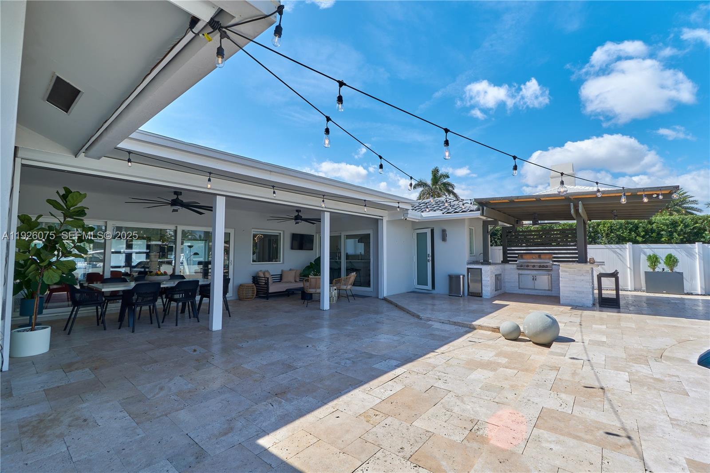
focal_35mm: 15
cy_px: 236
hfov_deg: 100.4
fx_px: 296
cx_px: 355
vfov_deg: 77.3
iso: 160
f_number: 11
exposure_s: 1/210
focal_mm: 10
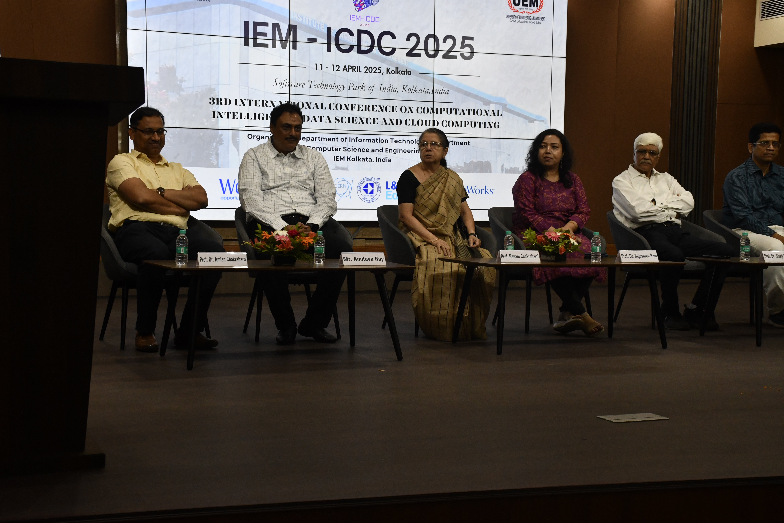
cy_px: 262
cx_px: 392
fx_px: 1132
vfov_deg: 26.0
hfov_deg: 38.2
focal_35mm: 52
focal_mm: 35
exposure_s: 1/250
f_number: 8
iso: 2000
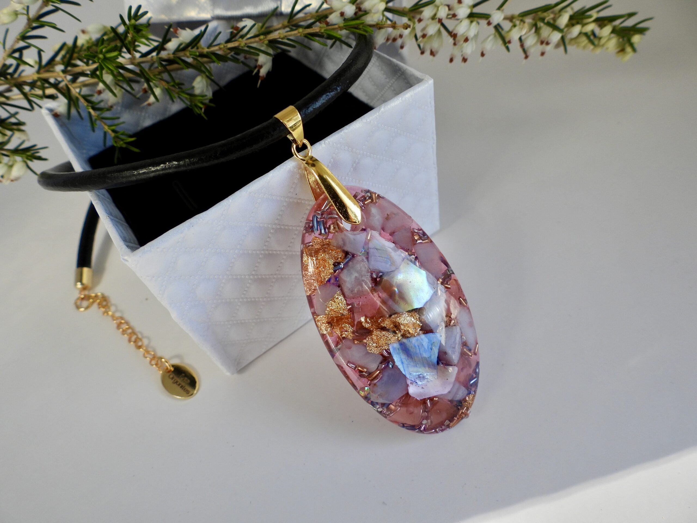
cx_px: 348
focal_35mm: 24
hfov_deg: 71.6
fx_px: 483
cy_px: 262
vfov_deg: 56.8
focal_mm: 4.3
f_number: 2.8
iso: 100
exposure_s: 1/250
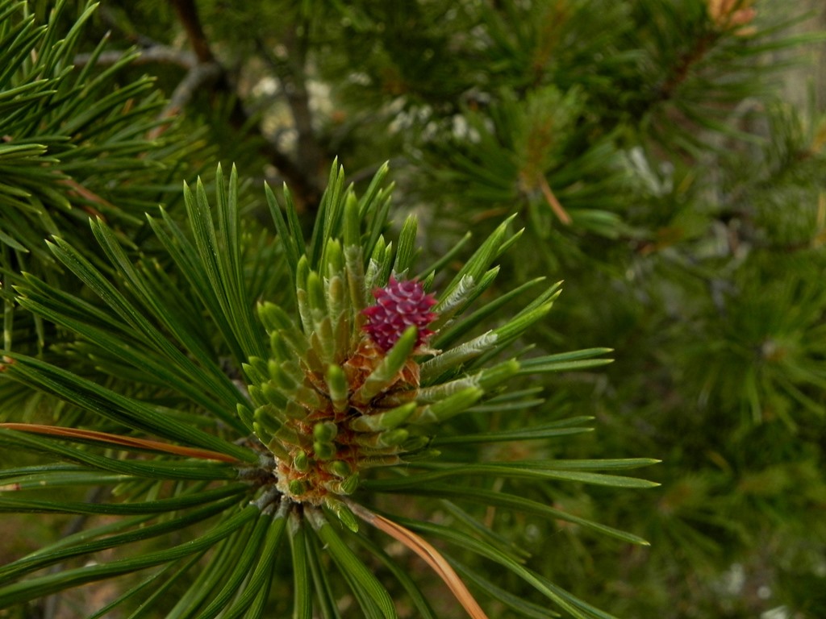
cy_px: 310
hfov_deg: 67.3
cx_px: 413
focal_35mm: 26
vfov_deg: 53.1
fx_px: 620
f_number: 4
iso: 160
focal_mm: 4.6
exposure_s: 1/89.8
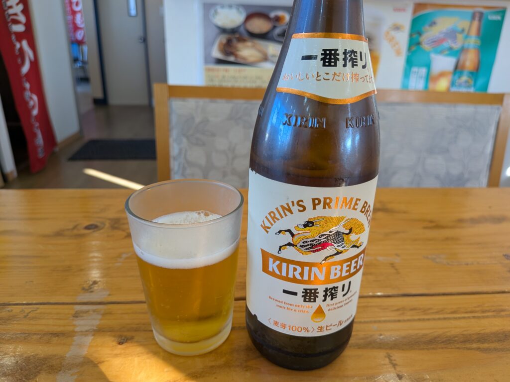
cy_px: 191
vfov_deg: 56.8
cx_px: 255
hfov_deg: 71.6
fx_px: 354
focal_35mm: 24
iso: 50
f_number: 1.7
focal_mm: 4.53
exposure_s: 1/100
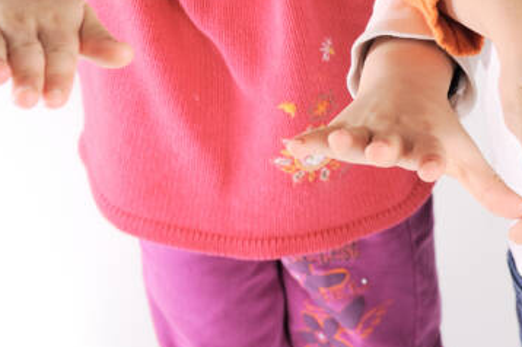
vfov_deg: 8.5
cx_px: 716
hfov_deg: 12.6
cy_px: -171
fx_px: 2274
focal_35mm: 157
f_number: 7.1
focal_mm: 48
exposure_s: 1/200
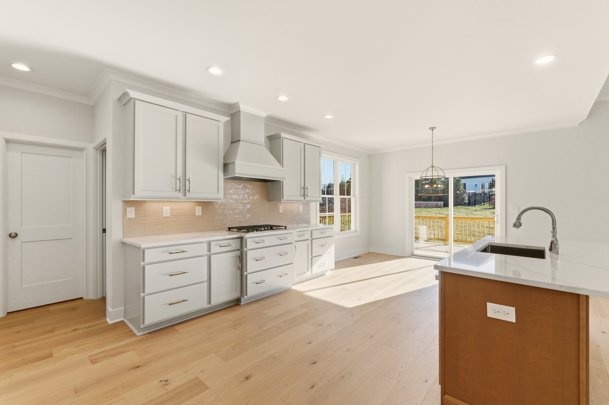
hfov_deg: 100.4
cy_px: 202
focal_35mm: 15
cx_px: 304
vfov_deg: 77.3
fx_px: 254
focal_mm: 10
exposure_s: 1/4000
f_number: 9
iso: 400
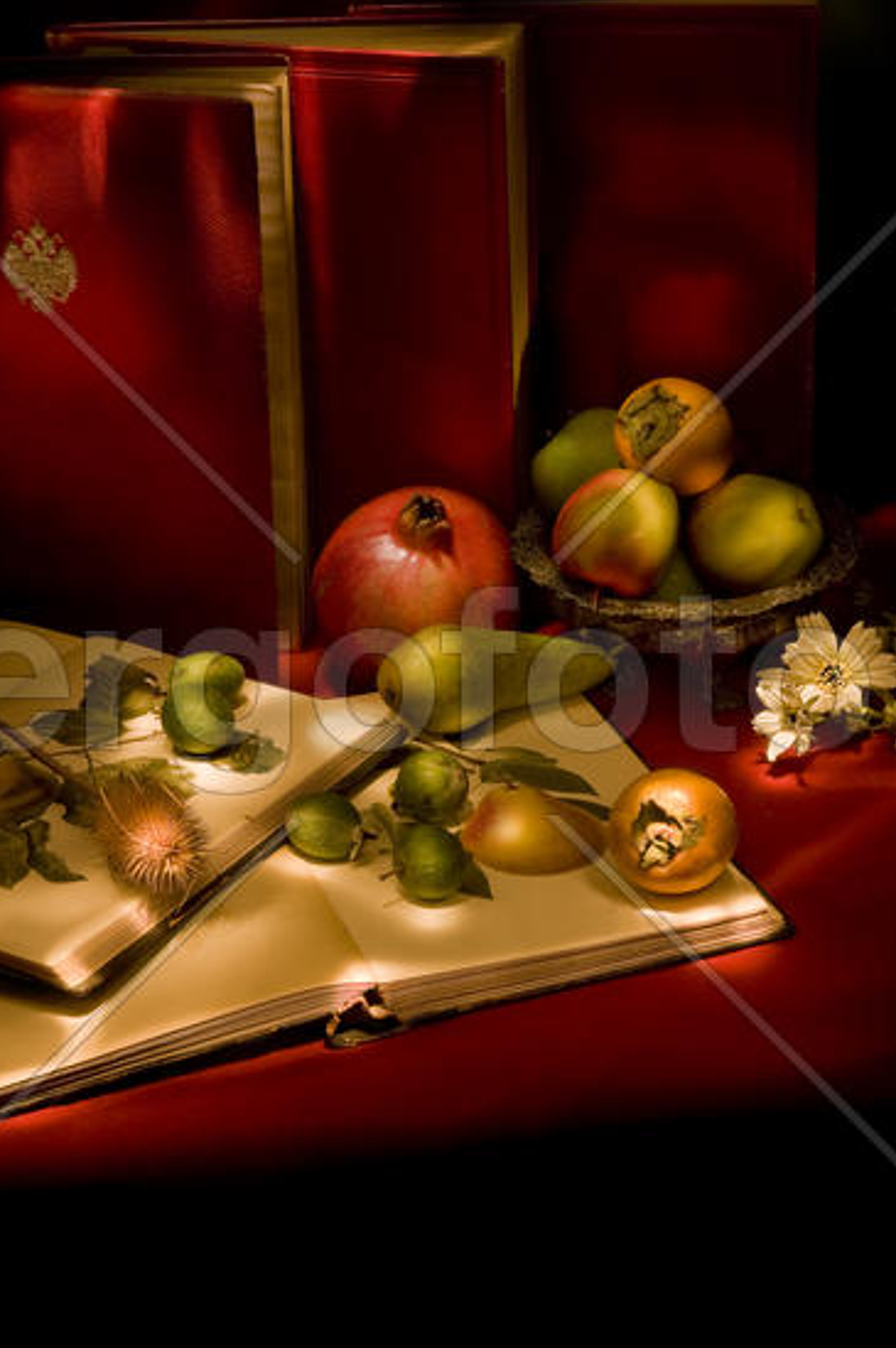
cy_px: 690
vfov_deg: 27.4
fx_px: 2768
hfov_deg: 18.4
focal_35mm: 74
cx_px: 425
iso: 200
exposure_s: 30
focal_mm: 70
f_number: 29
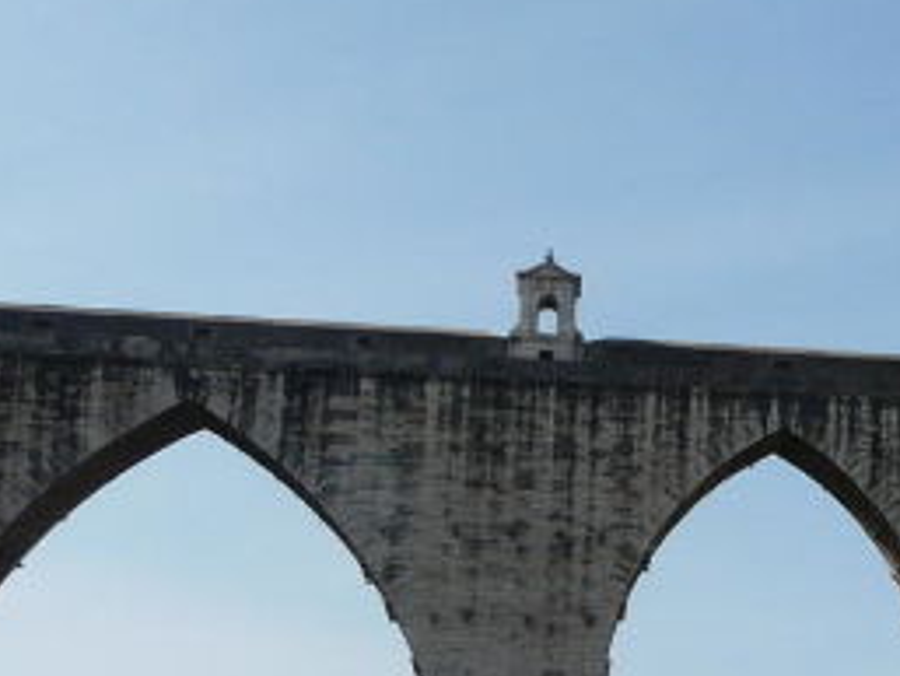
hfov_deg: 19.7
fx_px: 2315
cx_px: 1257
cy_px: 637
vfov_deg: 16.3
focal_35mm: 89
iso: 100
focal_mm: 4.6
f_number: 6.3
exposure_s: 1/400
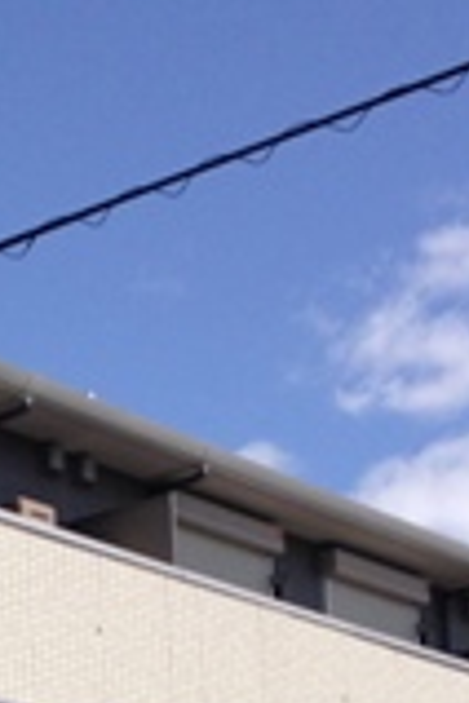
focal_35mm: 138
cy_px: 973
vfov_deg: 14.1
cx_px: -177
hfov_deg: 9.7
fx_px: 2697
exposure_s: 1/2088
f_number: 2.4
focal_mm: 4.12
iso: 50
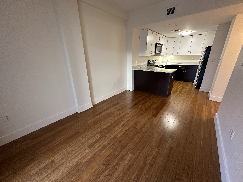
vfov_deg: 85.7
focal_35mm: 14
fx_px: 98
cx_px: 122
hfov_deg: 102.1
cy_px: 91
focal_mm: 2.22
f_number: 2.2
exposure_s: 1/60
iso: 320
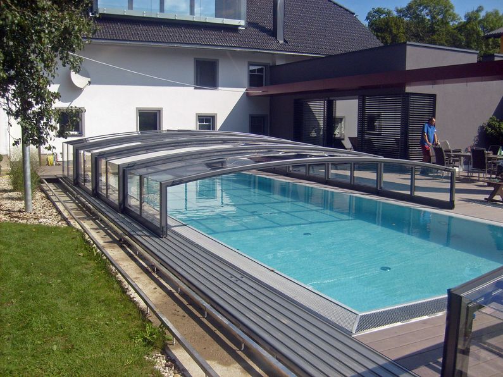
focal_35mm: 35
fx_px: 509
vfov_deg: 40.7
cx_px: 252
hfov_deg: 52.6
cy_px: 188
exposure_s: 1/350
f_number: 7.1
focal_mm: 5.8
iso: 80
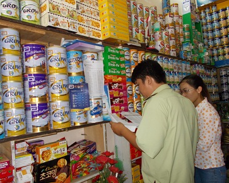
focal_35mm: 28
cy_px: 93
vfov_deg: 51.5
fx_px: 190
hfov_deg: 62.2
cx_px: 115
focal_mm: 4.6
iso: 200
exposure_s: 1/25
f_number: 3.2
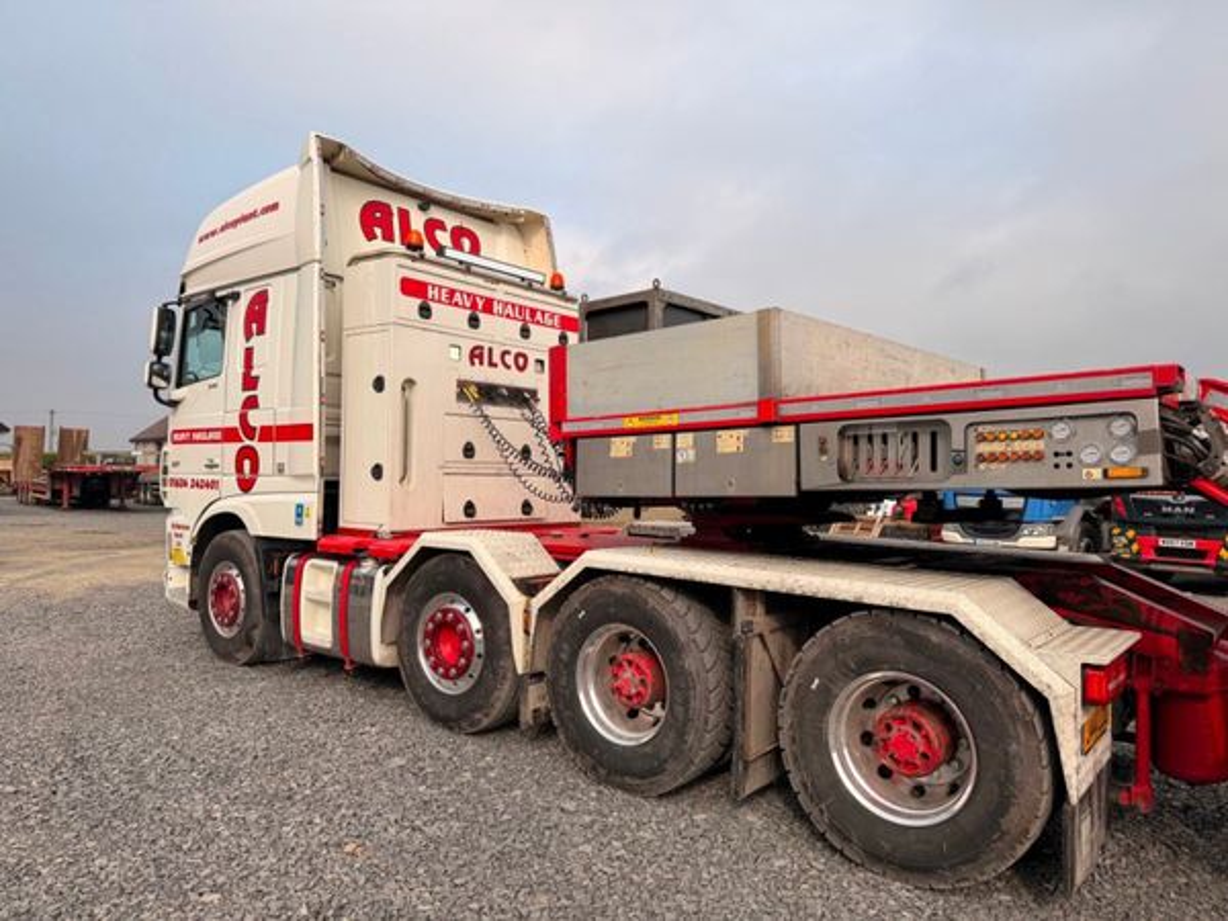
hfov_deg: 71.6
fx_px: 851
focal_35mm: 24
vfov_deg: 56.8
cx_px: 614
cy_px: 460
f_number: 1.78
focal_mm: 6.76
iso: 100
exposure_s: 1/2299
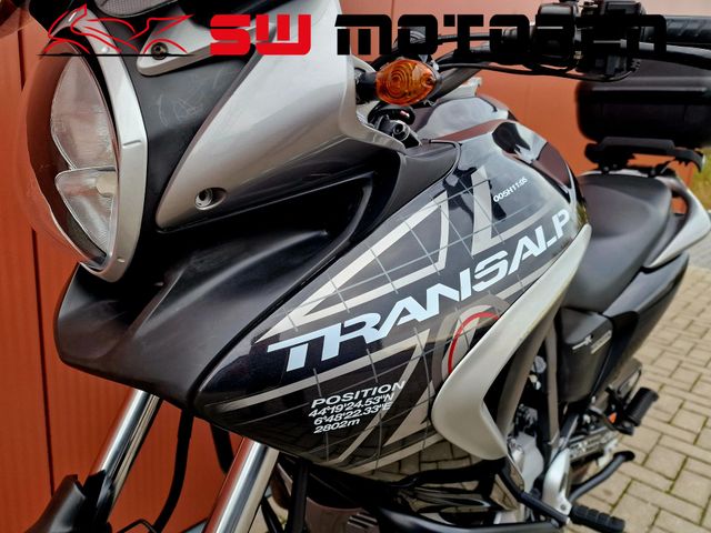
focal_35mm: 23
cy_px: 266
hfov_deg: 73.9
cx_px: 356
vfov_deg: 58.9
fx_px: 472
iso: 160
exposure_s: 1/100
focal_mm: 6.4
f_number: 1.8
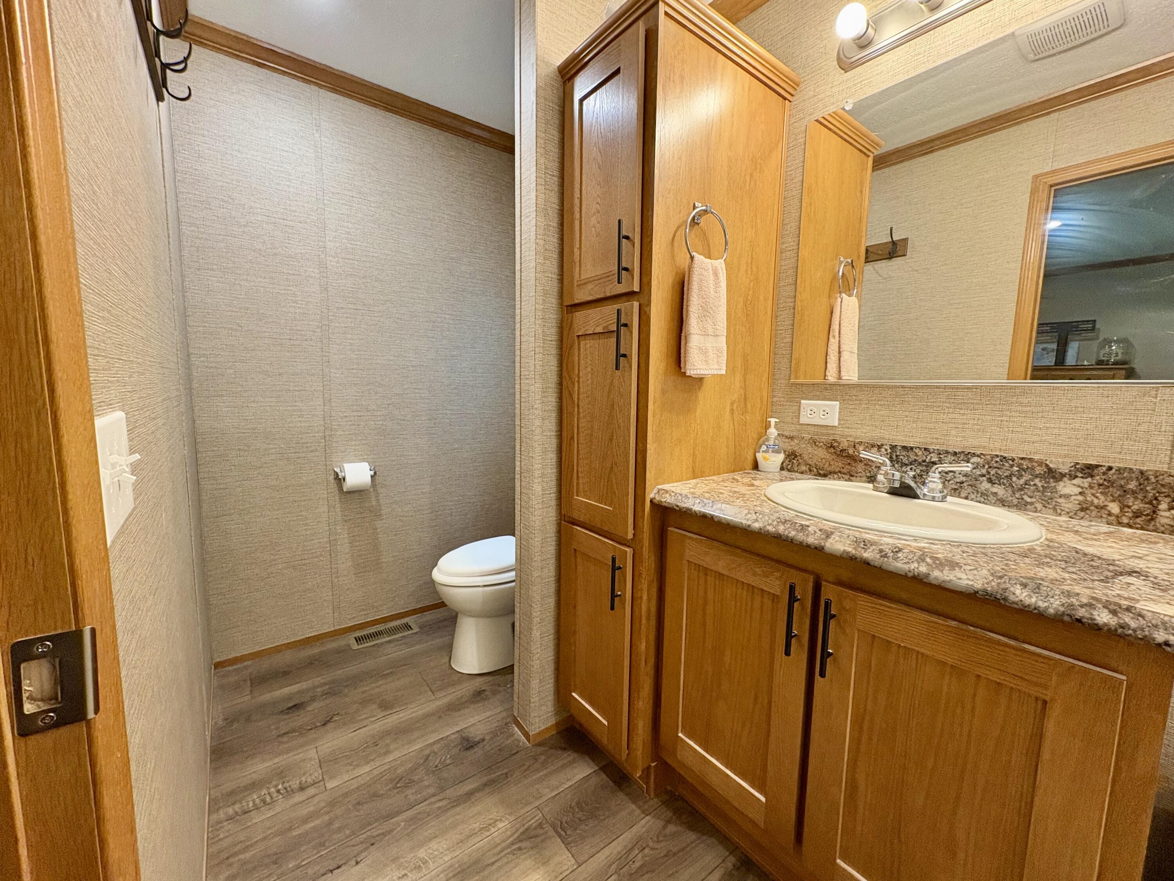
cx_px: 587
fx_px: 475
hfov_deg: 102.1
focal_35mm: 14
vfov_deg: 85.7
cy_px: 440
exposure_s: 1/60
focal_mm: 2.22
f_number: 2.2
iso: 320
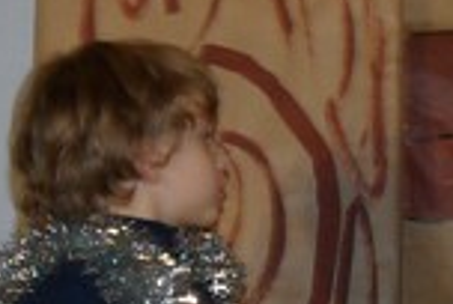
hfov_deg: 5.0
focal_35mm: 404
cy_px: 475
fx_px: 5094
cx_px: 724
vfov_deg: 3.4
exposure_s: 1/60
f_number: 5.6
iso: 400
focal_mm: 40
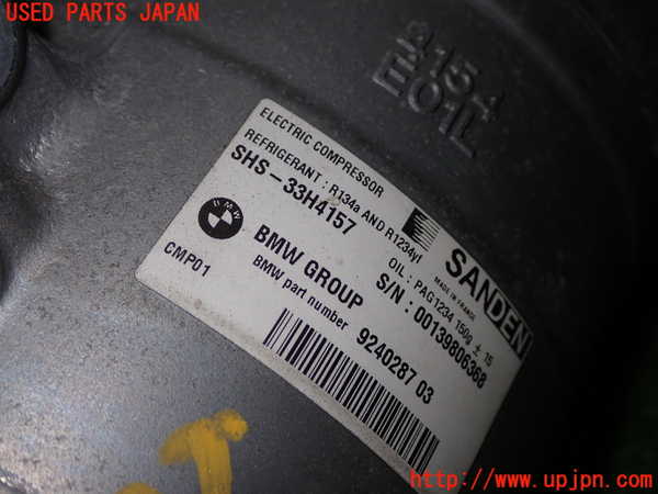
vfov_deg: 29.1
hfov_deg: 38.2
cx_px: 329
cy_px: 247
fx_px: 950
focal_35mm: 50
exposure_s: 1/50
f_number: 9
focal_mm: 9.01
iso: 200
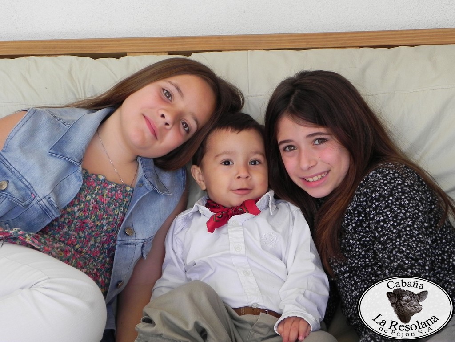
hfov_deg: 29.4
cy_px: 171
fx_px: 868
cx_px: 228
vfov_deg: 22.3
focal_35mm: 66
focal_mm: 11.8
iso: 160
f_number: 3.5
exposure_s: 1/69
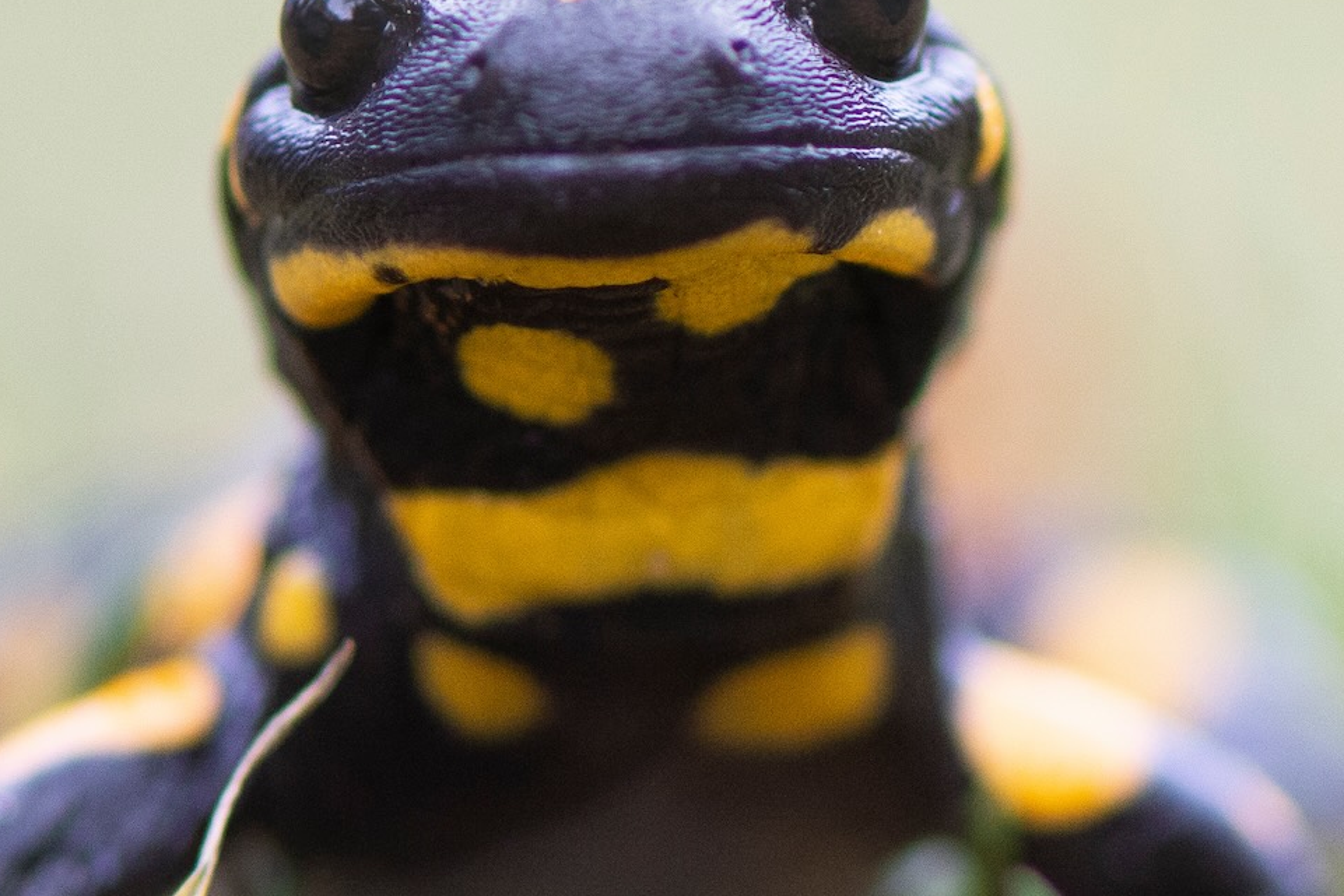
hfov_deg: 4.2
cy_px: 484
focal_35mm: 492
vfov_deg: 2.8
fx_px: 18353
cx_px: 1186
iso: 1000
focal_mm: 105
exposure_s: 1/320
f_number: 3.5
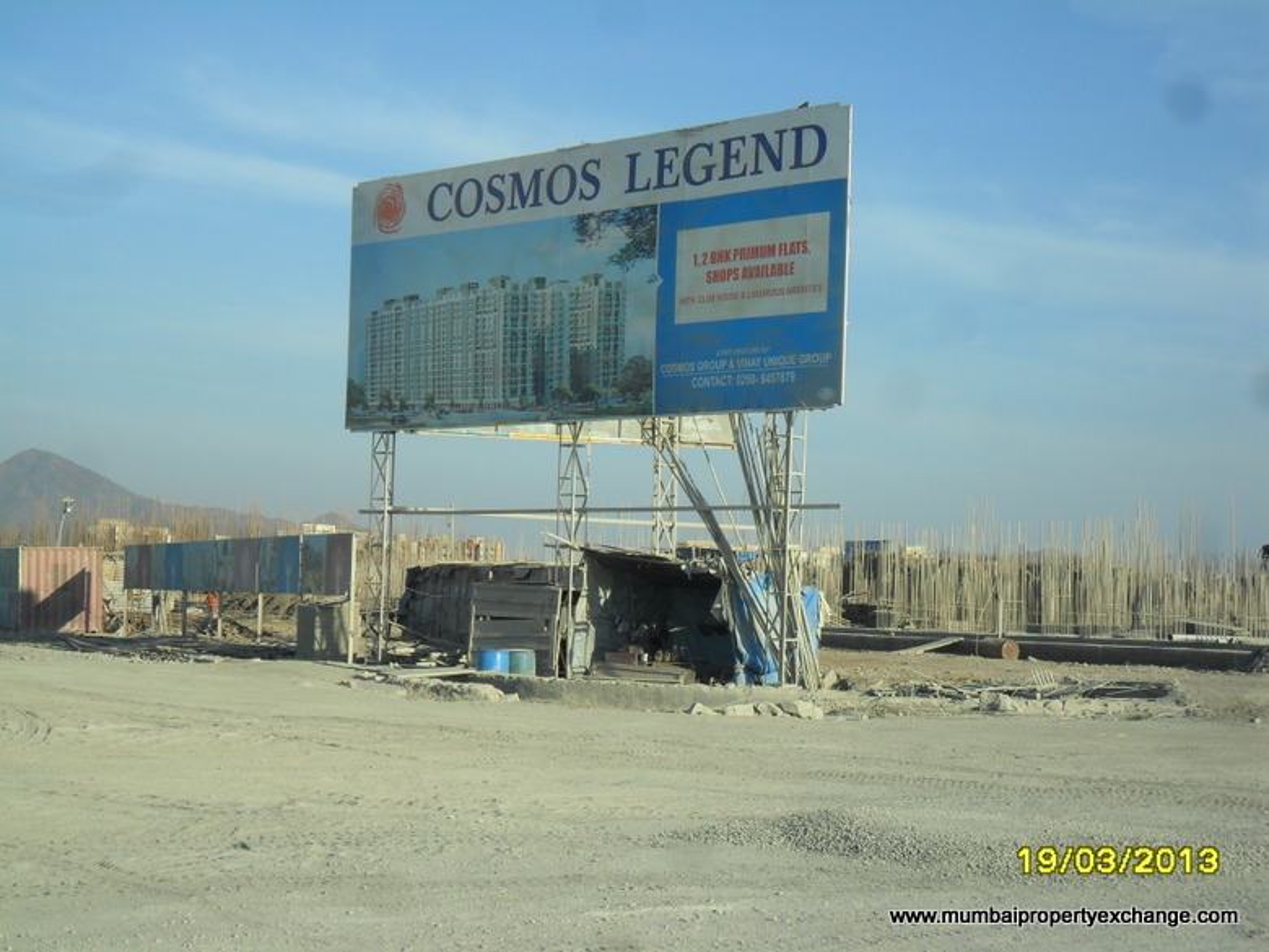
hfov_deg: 30.7
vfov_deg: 23.3
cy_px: 476
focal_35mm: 63
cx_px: 634
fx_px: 2310
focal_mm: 11.2
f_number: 5.6
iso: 100
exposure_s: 1/500
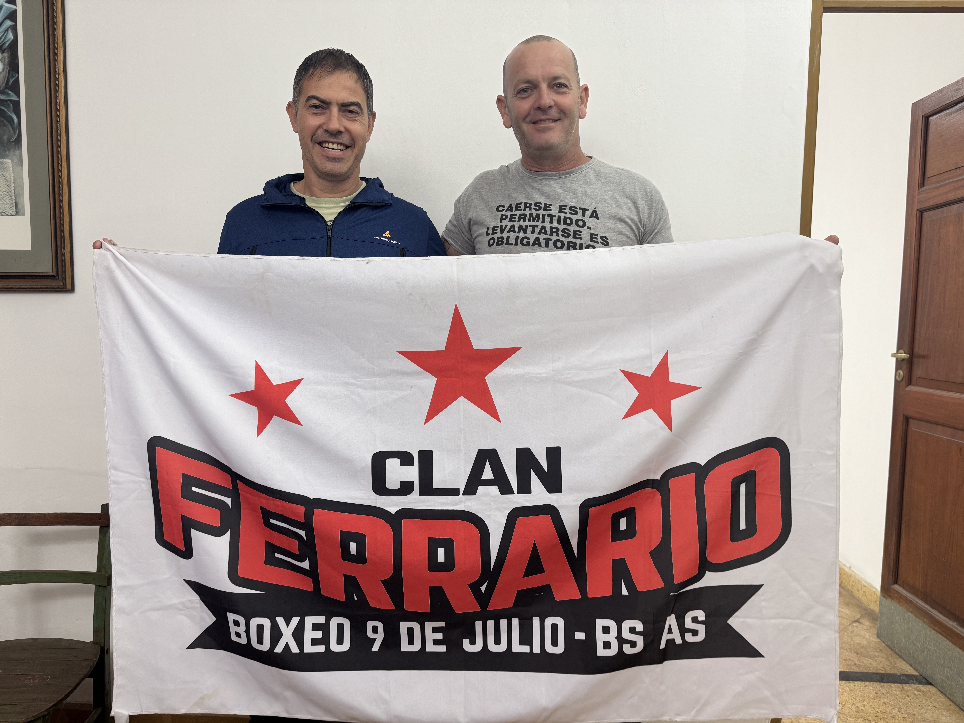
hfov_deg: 71.6
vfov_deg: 56.8
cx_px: 482
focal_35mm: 24
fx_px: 668
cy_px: 362
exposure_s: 1/50
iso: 125
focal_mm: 6.8
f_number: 1.8
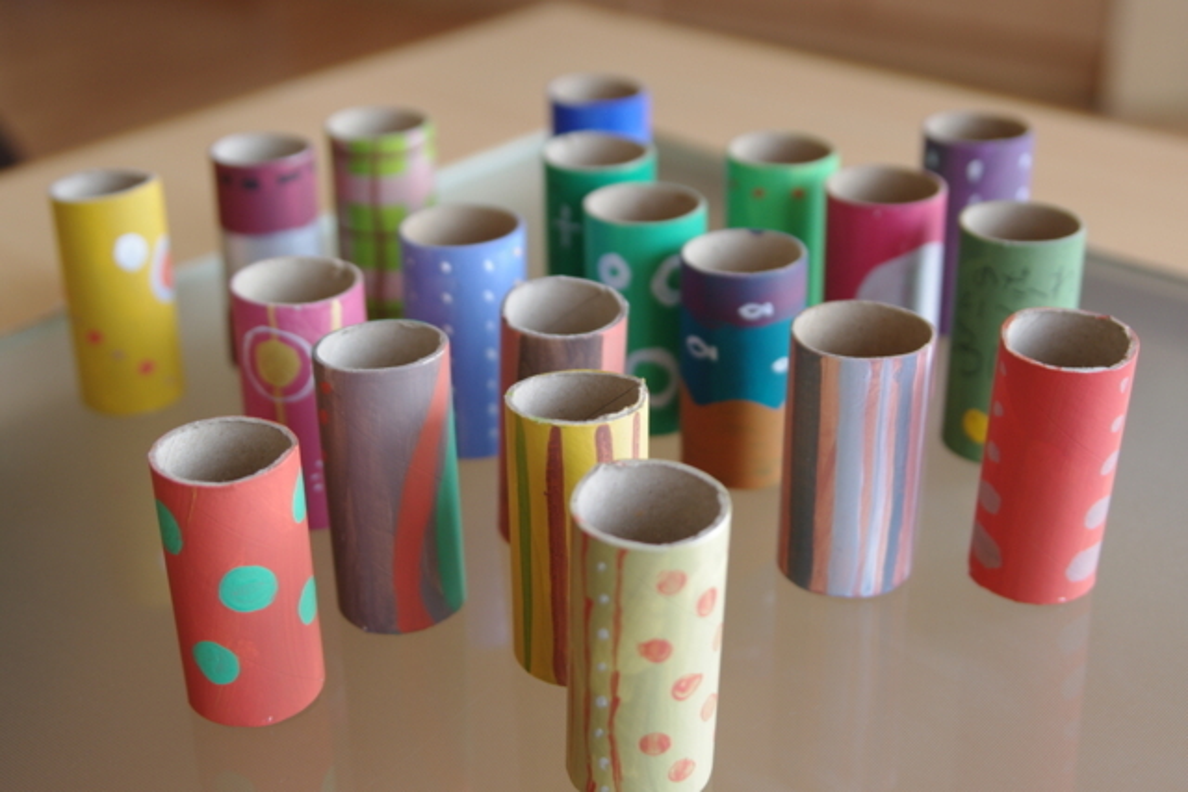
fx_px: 1881
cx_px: 594
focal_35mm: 57
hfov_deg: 35.0
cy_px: 396
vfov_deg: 23.8
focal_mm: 38
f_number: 2.8
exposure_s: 1/250
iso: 400
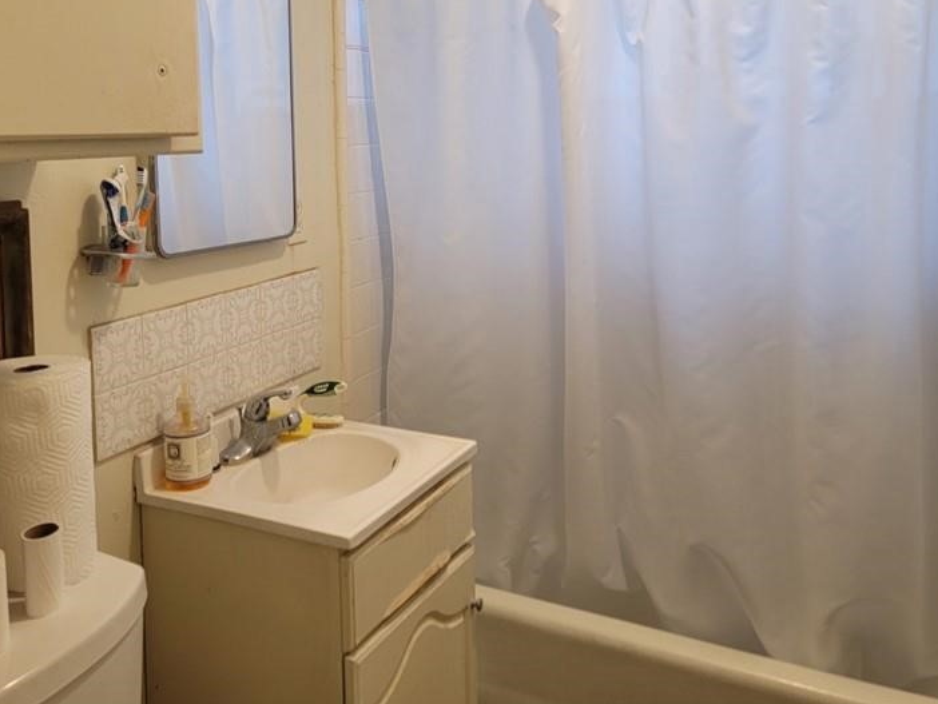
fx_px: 949
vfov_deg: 40.3
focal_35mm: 35
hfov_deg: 52.4
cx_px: 401
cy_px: 246
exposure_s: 1/40
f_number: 1.8
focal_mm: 6.7
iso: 200
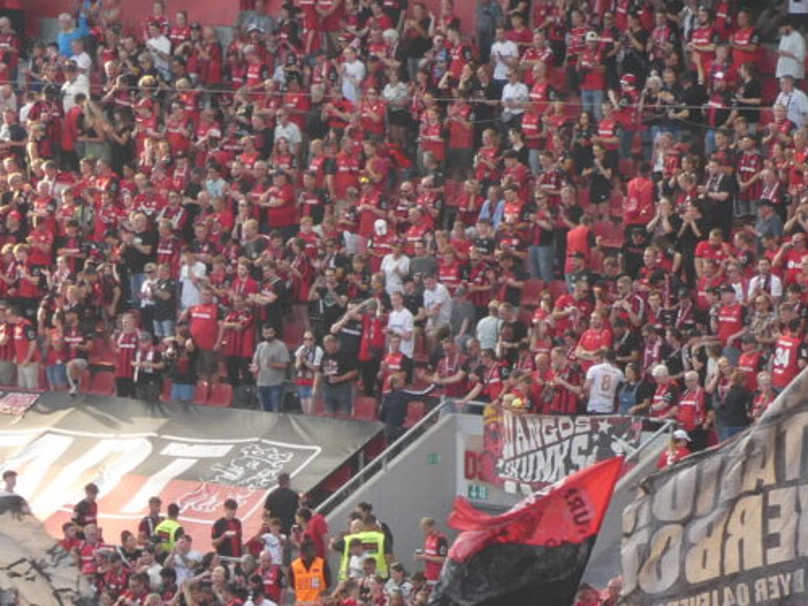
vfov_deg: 5.2
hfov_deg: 6.9
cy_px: 569
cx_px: 284
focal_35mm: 288
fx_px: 6722
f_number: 4.9
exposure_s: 1/125
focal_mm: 16.1
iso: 160
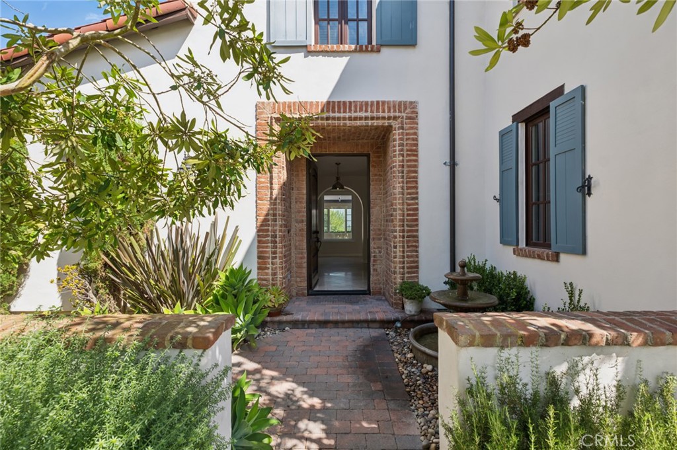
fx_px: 301
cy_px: 225
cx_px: 338
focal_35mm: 16
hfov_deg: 96.8
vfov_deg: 73.7
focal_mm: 16
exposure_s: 1/60
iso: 100
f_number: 9
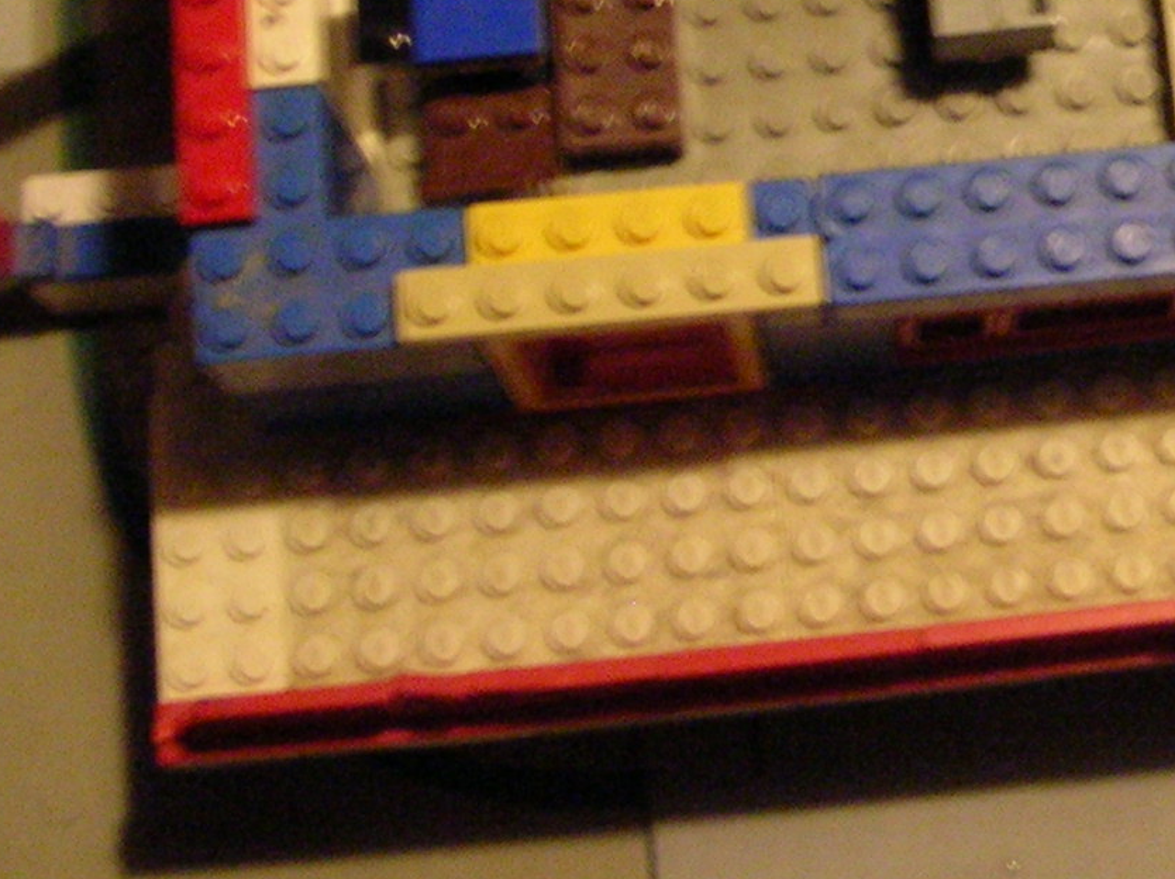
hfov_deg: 19.3
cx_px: 1413
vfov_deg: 15.1
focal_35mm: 96
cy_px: -44
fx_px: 3256
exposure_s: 1/3.5
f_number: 2.8
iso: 200
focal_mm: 5.8
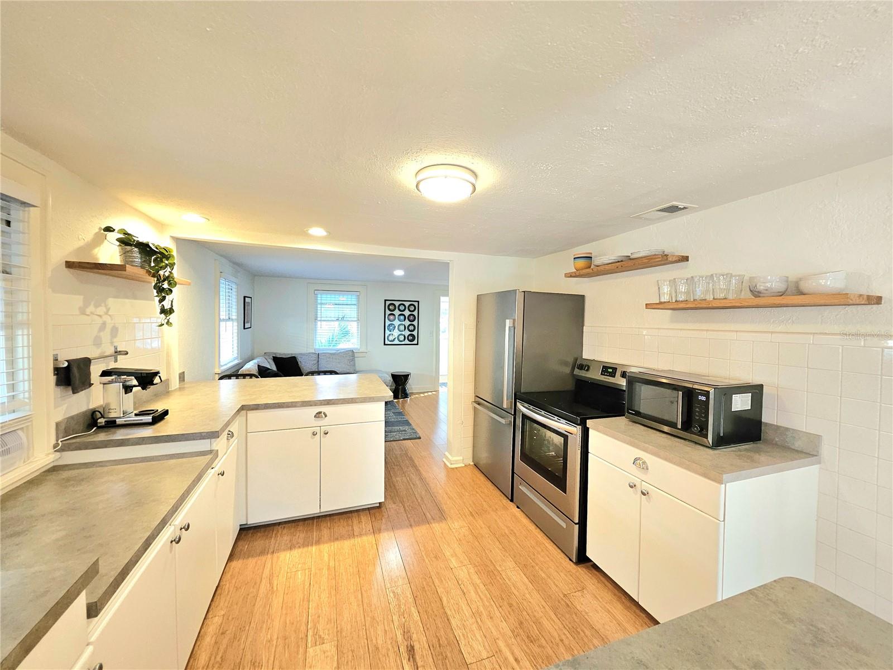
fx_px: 335
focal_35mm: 13
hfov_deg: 106.2
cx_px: 446
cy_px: 335
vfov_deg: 89.9
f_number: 2.2
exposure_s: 1/60.2
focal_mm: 1.74
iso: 125
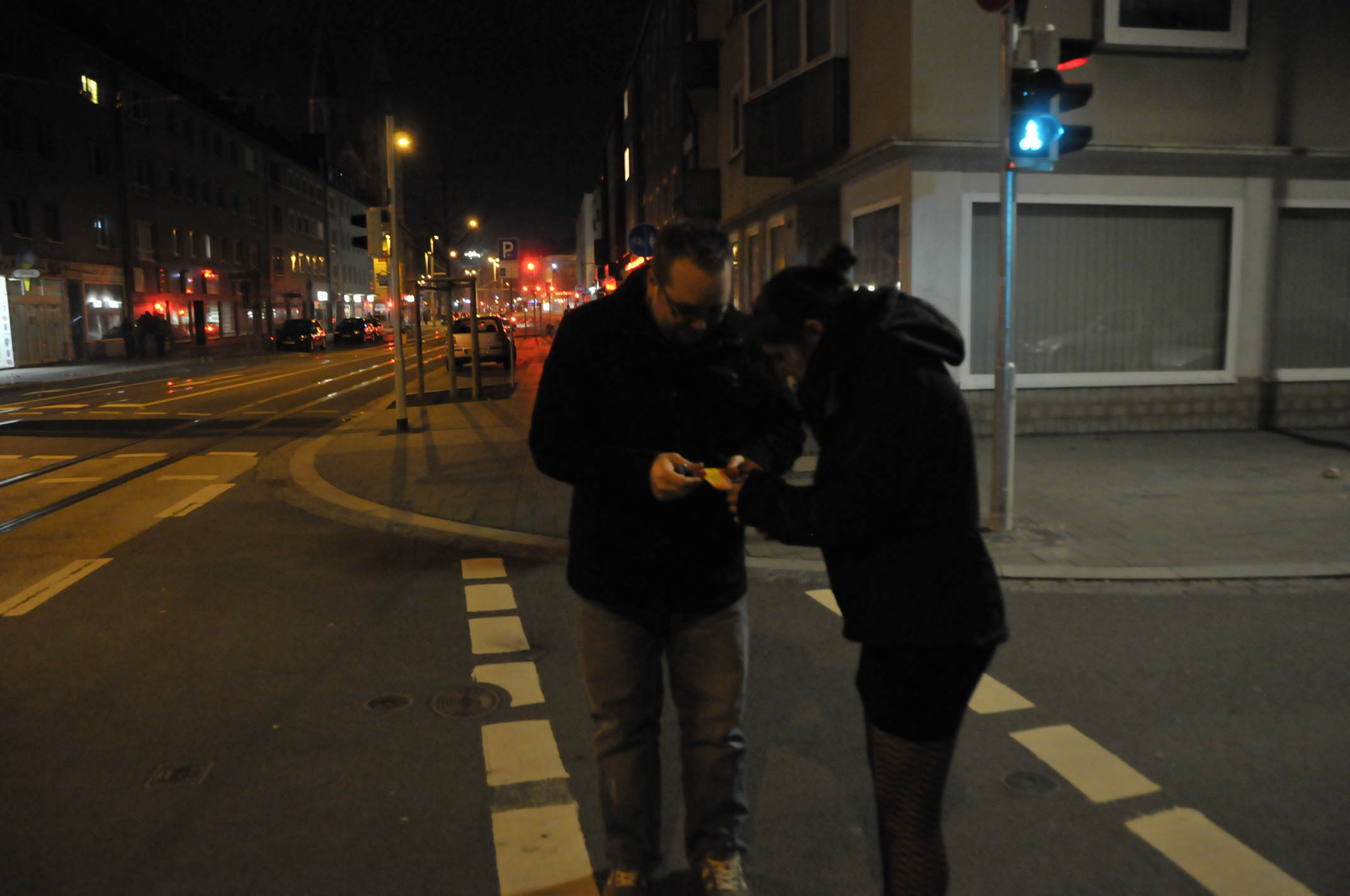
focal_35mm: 27
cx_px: 675
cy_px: 448
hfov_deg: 67.4
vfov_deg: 47.8
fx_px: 1011
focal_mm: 18
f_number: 3.5
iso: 1600
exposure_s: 1/10
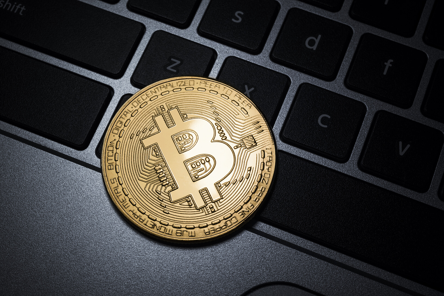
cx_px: 222
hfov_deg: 39.6
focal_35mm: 50
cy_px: 148
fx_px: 617
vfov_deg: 27.0
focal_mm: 50
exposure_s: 1/20
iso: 100
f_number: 16
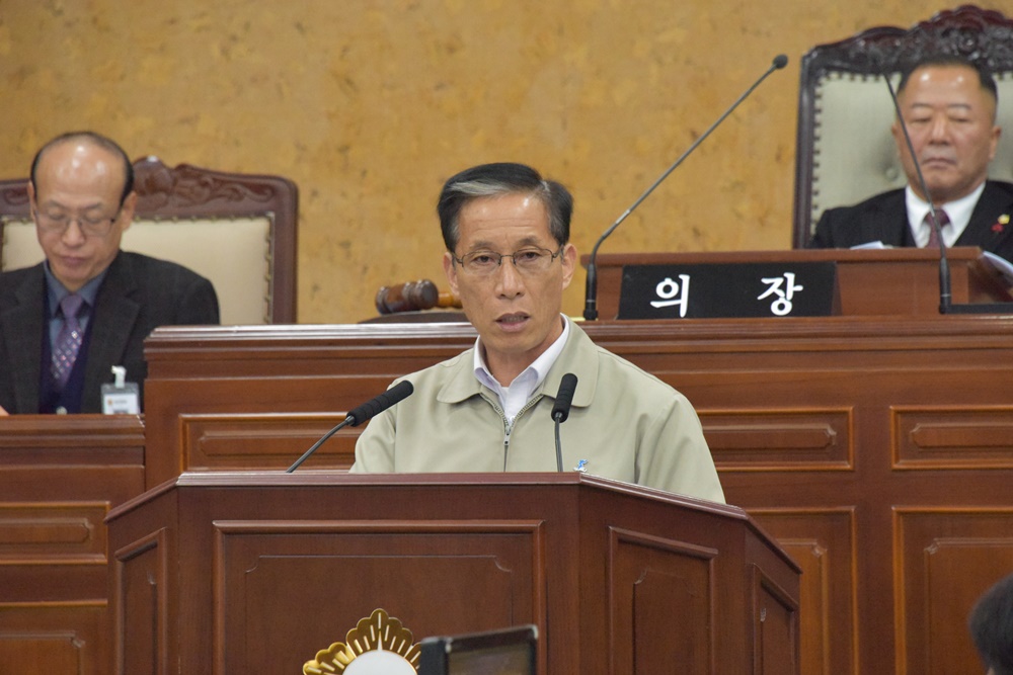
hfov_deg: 6.9
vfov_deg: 4.6
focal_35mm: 300
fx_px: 8442
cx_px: 506
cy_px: 338
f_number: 9
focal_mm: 300
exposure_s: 1/320
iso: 12800
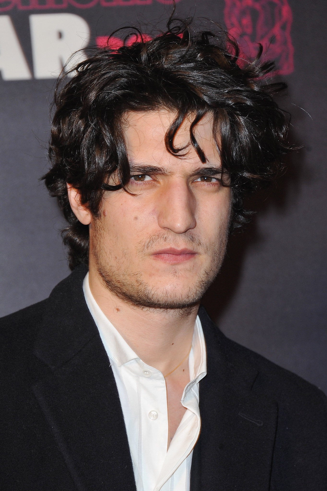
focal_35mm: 145
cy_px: 246
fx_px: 1978
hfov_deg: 9.5
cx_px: 164
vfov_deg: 14.2
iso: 640
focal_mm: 145
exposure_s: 1/200
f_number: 7.1
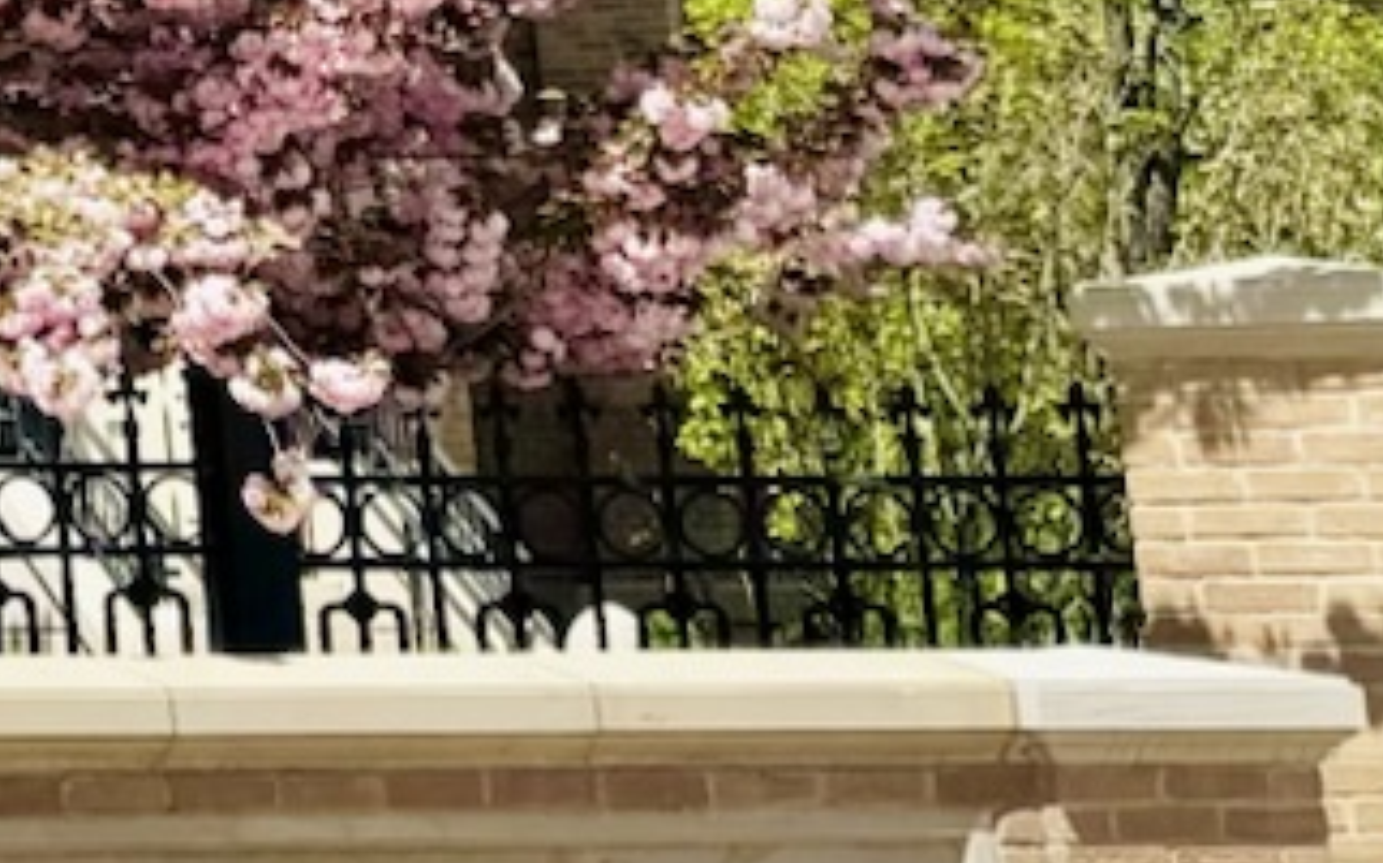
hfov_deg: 10.9
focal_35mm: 158
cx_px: -2100
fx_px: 5953
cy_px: -842
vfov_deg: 7.9
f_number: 1.78
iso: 80
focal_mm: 6.76
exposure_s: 1/4608
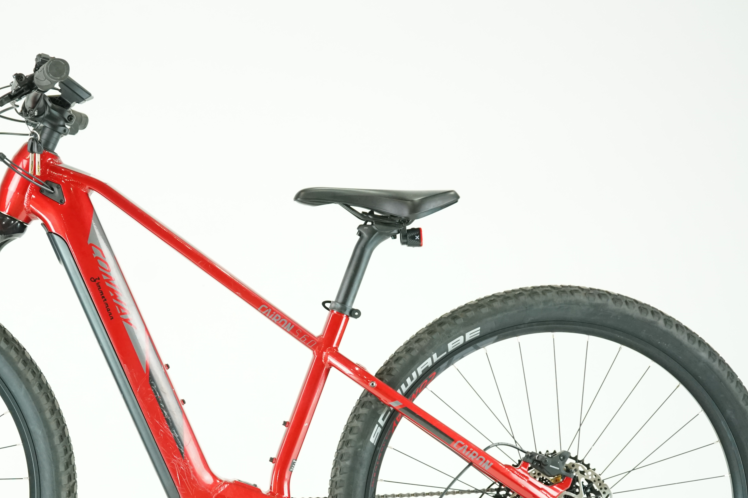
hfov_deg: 24.0
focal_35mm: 84
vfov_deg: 16.2
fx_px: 1745
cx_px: 197
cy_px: 371
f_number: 5
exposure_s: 1/200
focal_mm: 53
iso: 2500
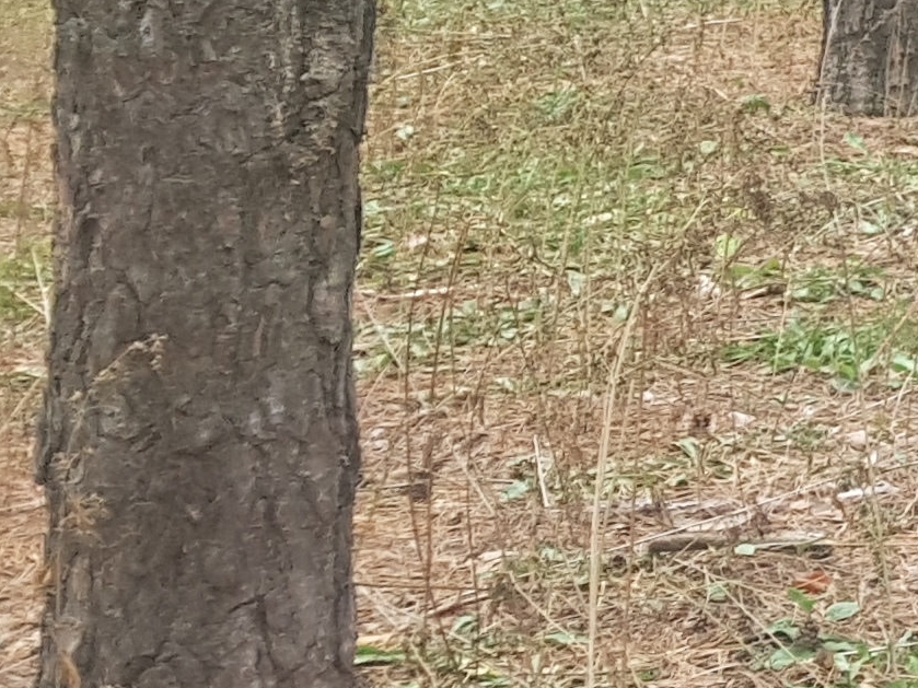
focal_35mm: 125
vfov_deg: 11.5
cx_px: 2199
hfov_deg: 12.4
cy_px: -249
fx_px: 3314
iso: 80
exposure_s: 1/50
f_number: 1.7
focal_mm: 4.2
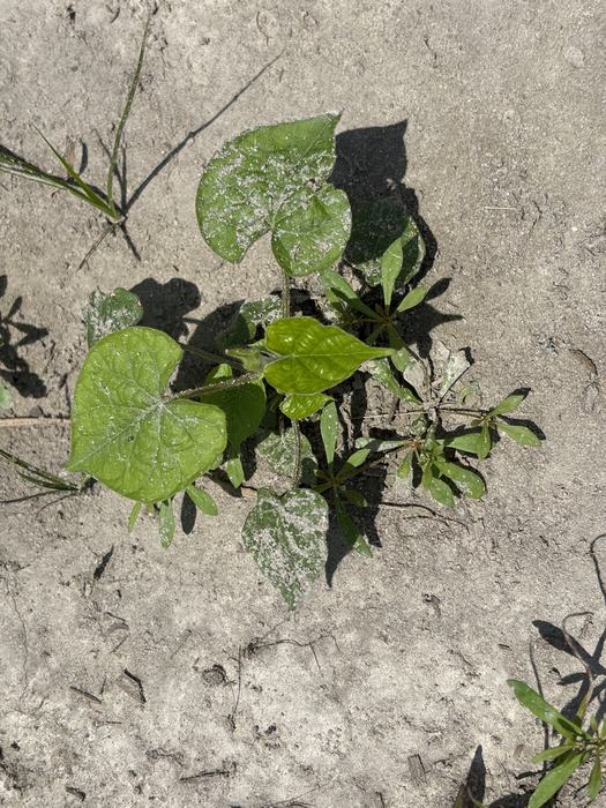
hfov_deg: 28.0
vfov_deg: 36.8
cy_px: 404
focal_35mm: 52
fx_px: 1214
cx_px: 303
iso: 40
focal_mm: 5.96
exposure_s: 1/5076
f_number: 1.6
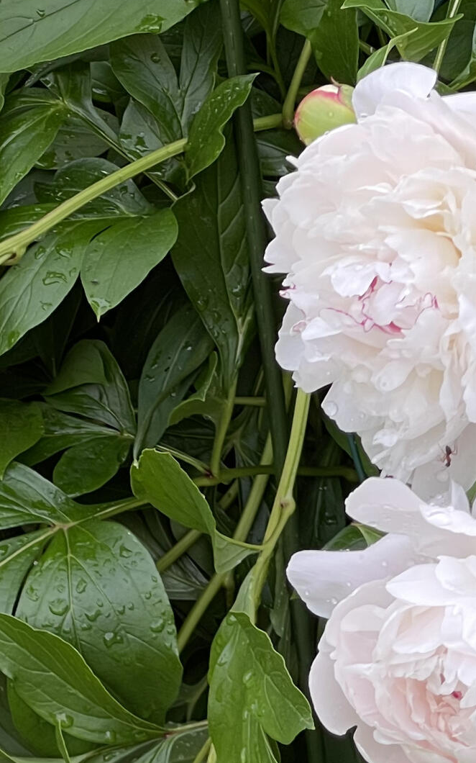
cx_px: -181
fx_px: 3987
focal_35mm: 192
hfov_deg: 6.8
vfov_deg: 10.9
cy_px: 615
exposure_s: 1/122
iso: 20
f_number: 2.2
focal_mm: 7.5
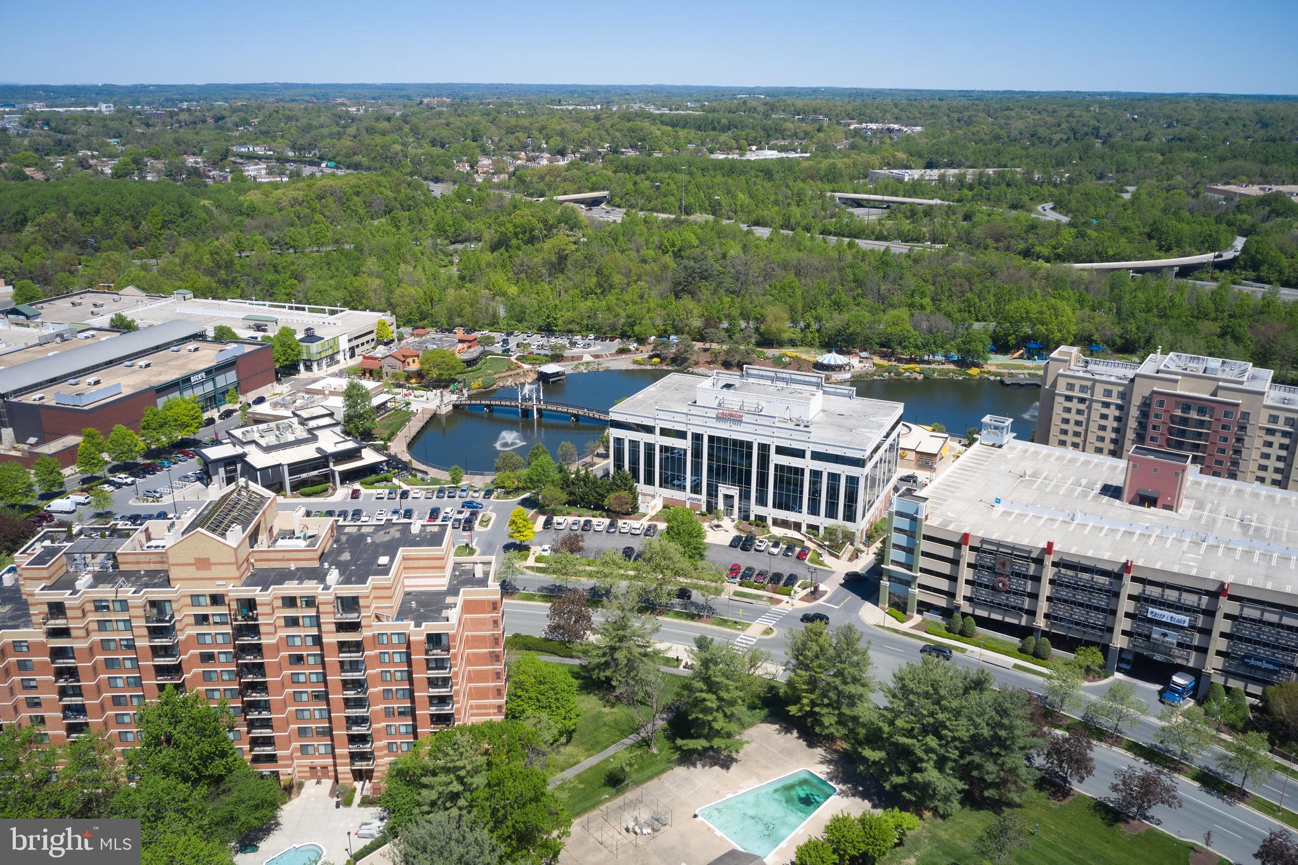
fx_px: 1009
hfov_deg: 65.5
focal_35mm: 28
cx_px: 649
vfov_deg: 46.4
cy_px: 432
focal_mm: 10.26
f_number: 6.3
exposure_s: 1/320
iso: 100
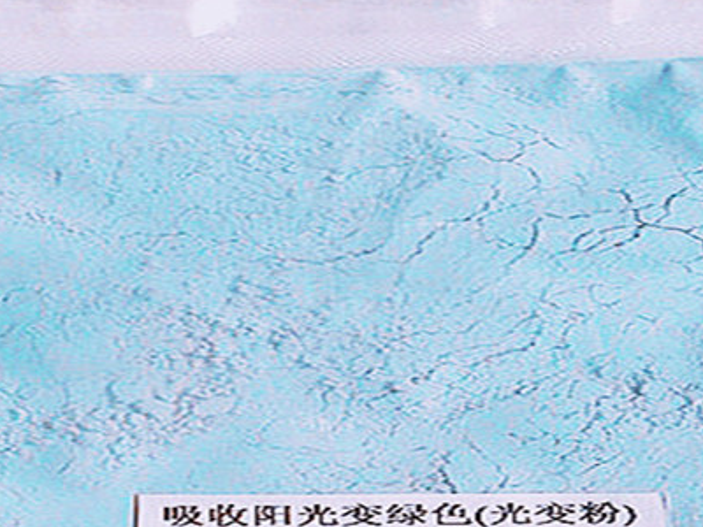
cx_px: 401
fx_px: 1340
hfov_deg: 29.4
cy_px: 437
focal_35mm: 66
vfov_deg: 21.9
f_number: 8
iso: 160
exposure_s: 1/643
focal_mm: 5.9
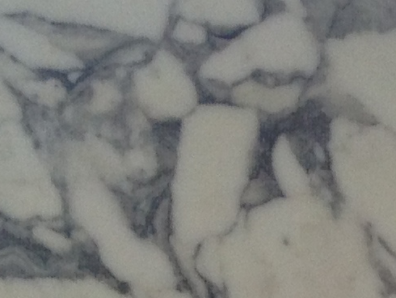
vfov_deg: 6.0
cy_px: 862
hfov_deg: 8.1
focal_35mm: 233
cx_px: 817
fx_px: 2667
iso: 50
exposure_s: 1/890
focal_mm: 4.28
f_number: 2.4
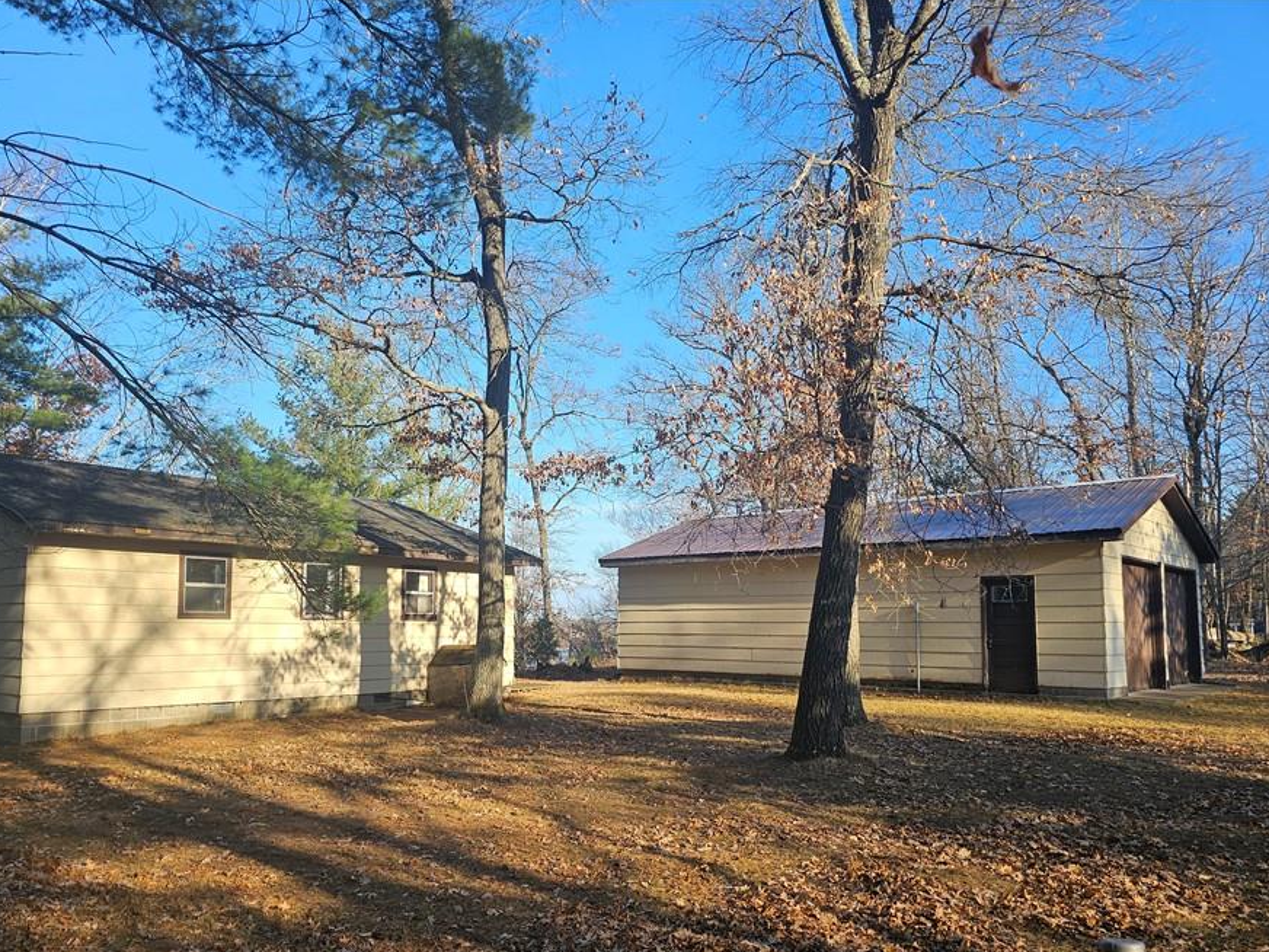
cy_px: 556
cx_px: 552
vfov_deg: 51.1
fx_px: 990
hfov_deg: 65.1
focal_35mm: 27
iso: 10
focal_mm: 6.3
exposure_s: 1/284
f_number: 1.7
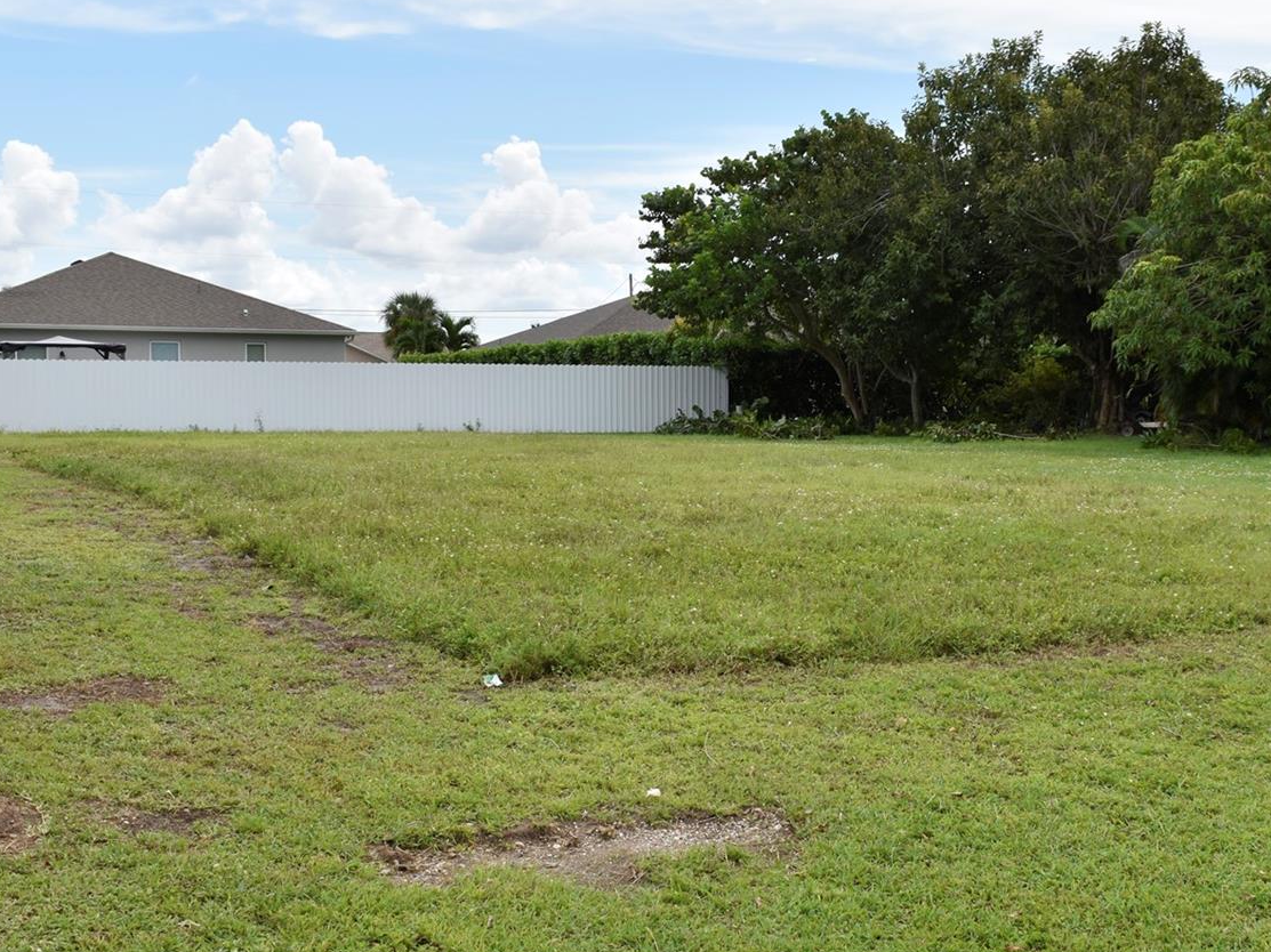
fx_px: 1751
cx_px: 725
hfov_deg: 39.8
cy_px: 550
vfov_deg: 30.4
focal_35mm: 48
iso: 100
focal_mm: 23
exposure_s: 1/250
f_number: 8
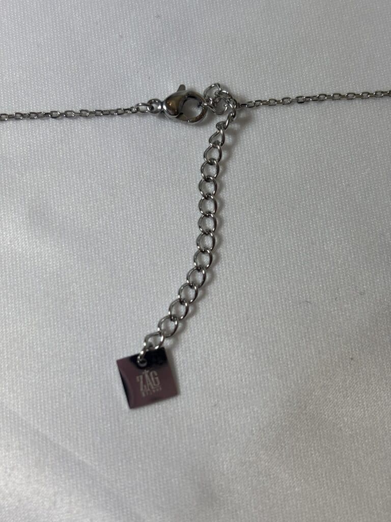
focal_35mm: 52
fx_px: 783
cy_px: 261
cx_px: 196
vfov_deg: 36.8
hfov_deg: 28.0
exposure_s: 1/275
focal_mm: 5.96
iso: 32
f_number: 1.6
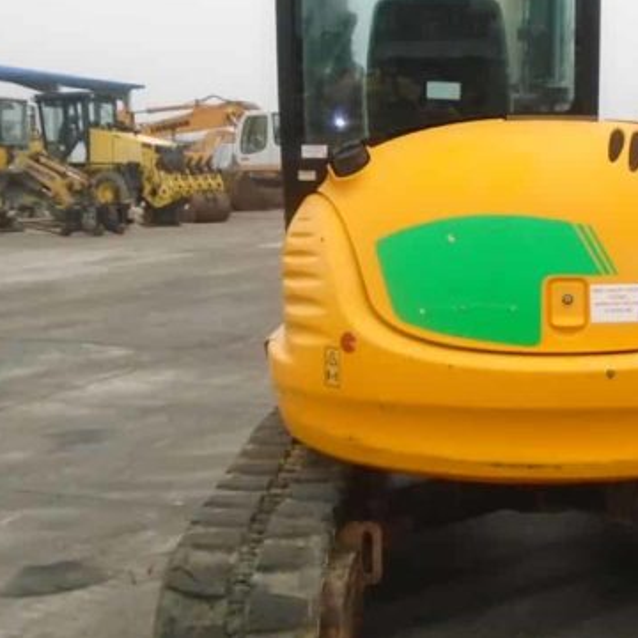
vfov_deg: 33.3
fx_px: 1063
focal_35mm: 51
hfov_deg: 32.8
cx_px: 477
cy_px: 259
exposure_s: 1/250
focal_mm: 4.6
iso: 320
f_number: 3.2
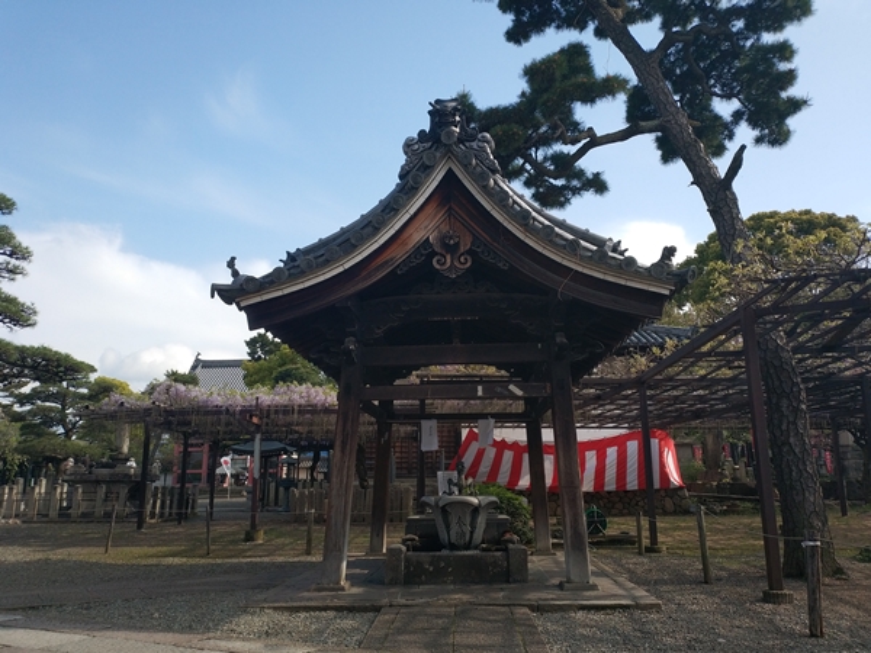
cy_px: 326
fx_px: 805
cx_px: 436
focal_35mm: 32
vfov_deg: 44.2
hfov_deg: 56.8
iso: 103
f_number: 2
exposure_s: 1/1110
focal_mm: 4.5
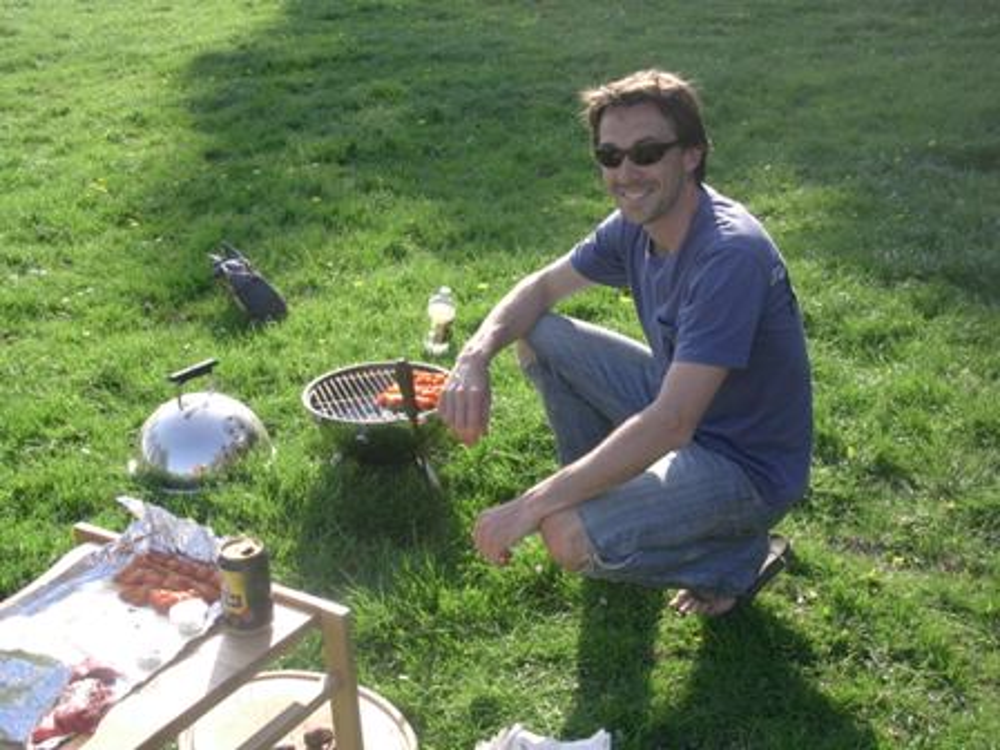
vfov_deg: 32.2
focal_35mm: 45
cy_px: 375
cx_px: 500
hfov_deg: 42.1
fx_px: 1300
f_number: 2.9
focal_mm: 6.7
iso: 70
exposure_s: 1/418
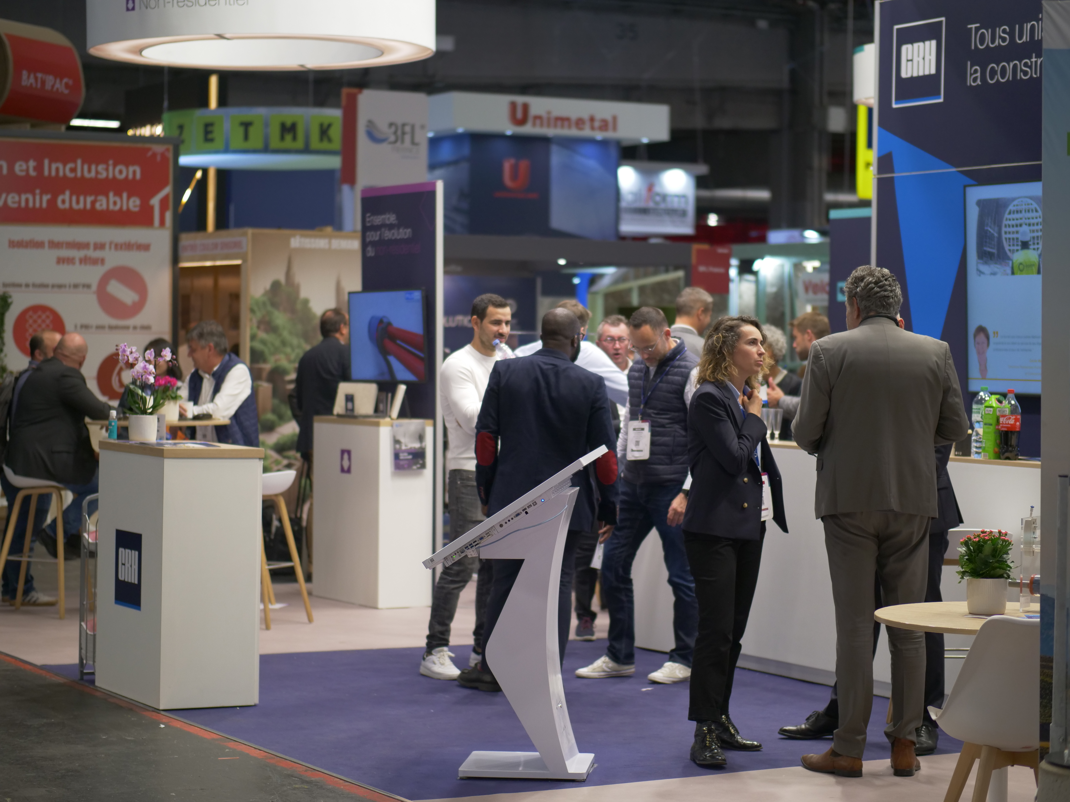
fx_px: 2658
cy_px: 401
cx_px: 535
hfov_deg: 22.8
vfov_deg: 17.2
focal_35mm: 86
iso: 500
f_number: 1.2
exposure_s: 1/640
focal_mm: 43
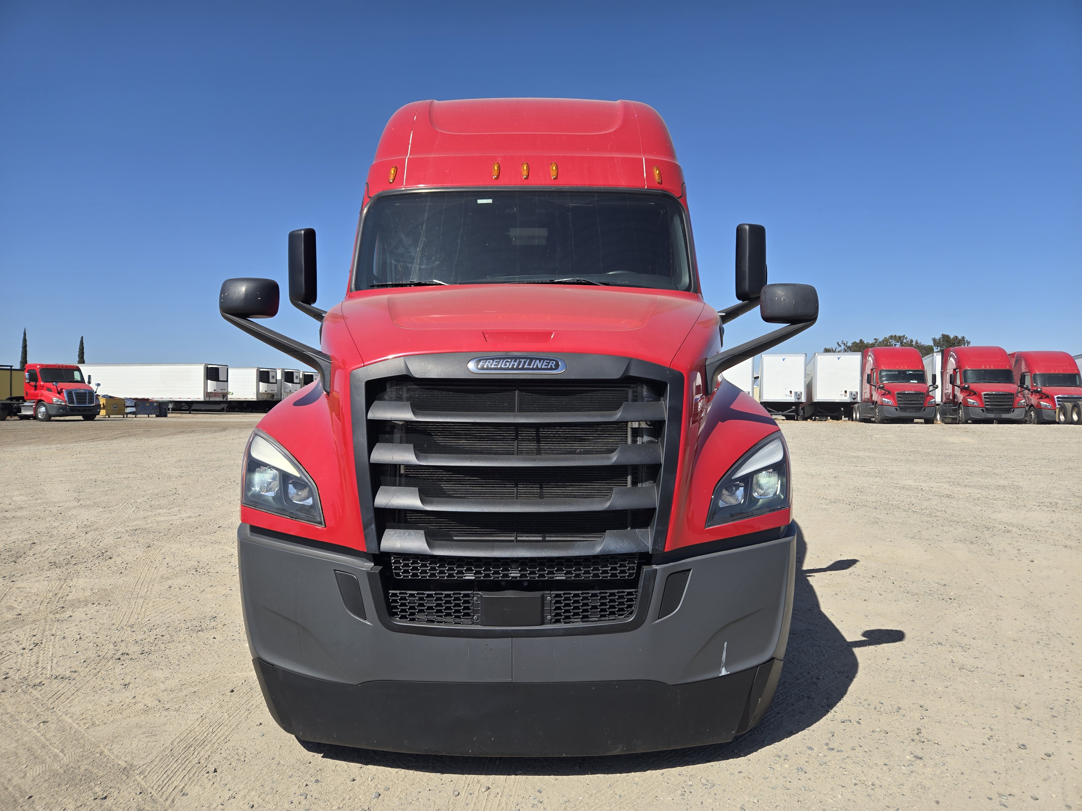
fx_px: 719
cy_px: 406
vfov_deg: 58.9
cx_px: 541
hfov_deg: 73.9
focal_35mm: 23
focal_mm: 5.4
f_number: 1.8
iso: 25
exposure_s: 1/2151
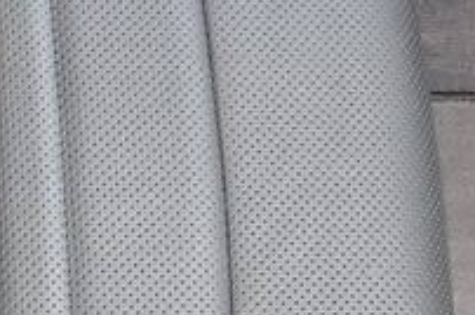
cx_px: -256
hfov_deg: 14.5
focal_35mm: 131
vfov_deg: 10.4
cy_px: 167
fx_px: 1726
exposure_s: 1/60
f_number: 4
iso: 400
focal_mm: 22
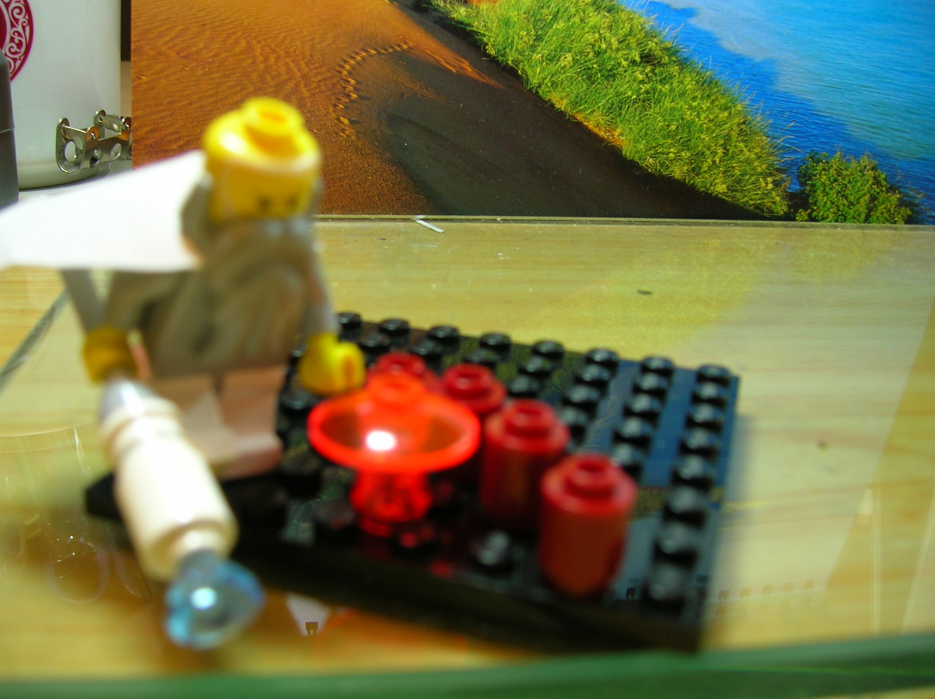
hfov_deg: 52.7
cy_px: 342
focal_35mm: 35
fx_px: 945
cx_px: 456
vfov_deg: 40.6
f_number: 2.9
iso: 50
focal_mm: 5.7
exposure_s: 1/9.7
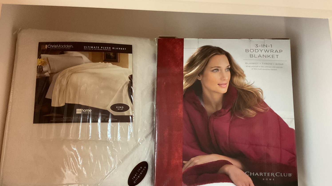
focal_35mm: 32
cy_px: 114
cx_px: 164
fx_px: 282
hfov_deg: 61.0
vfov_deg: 36.5
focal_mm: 3
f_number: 1.8
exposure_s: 1/40
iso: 320
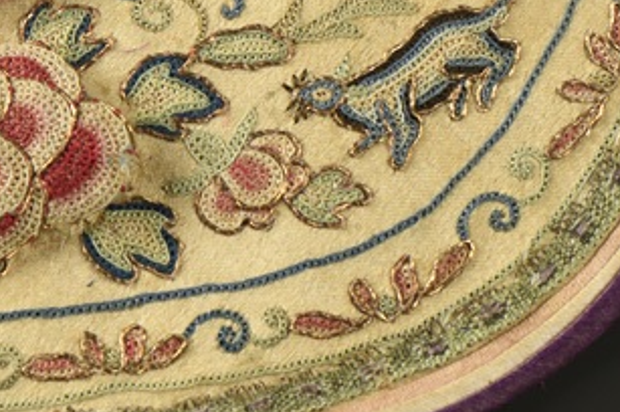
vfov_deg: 4.0
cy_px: -107
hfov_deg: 6.0
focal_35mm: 342
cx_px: -125
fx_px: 5884
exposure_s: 1/1.3
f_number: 13
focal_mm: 105
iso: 64
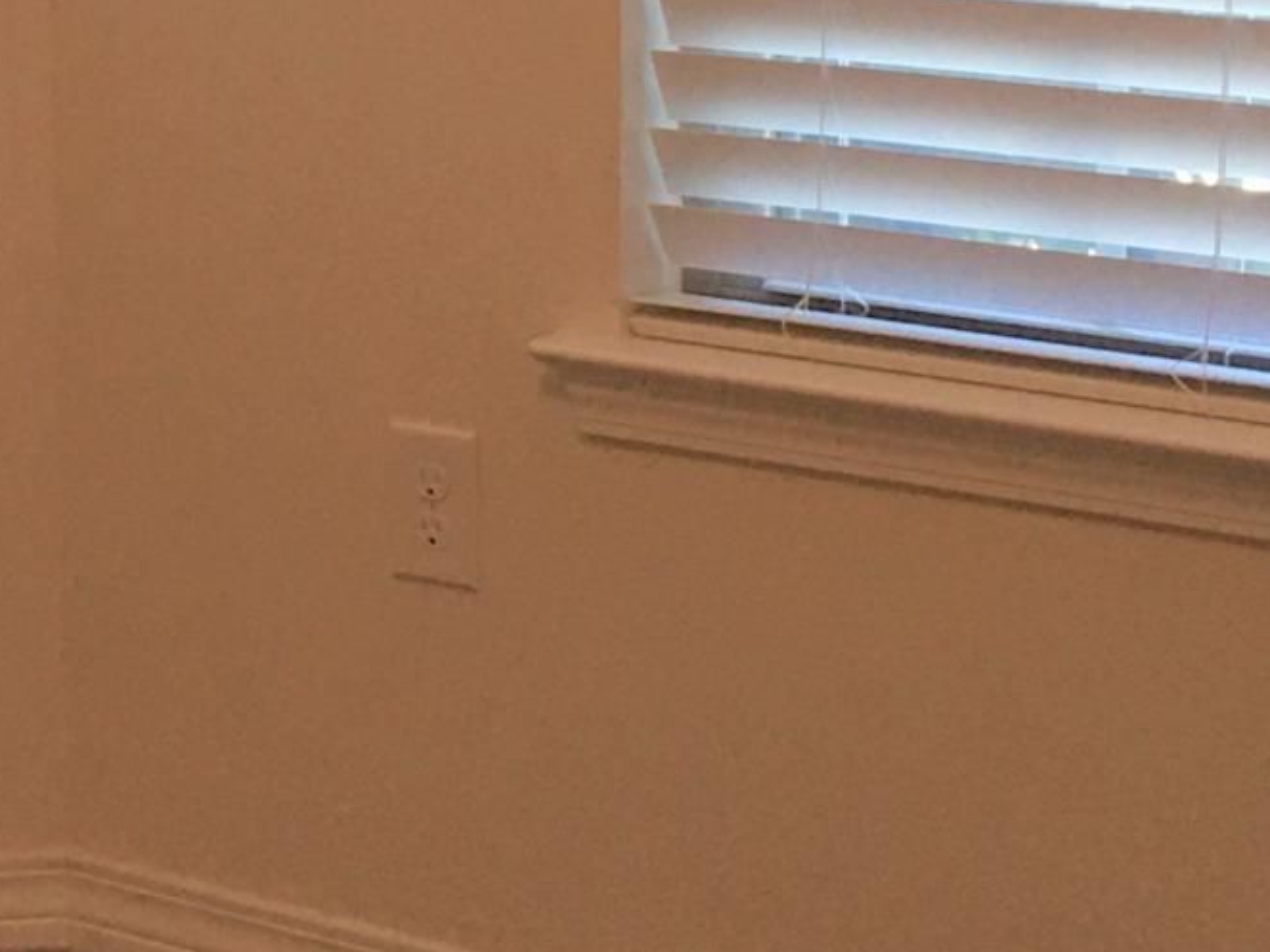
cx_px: -526
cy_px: 96
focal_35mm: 131
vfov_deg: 11.2
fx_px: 4806
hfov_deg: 14.2
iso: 40
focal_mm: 4.15
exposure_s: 1/30
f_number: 2.2
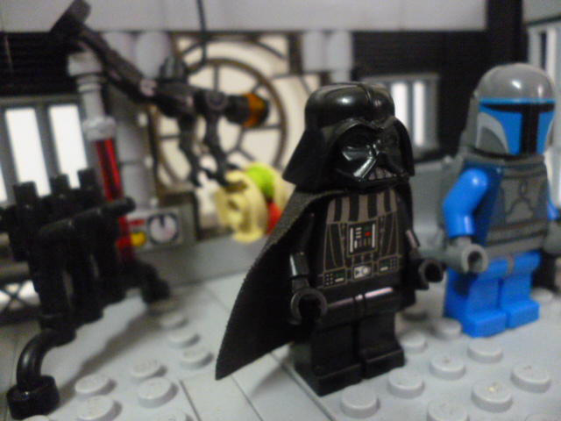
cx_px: 280
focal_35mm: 28
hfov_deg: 63.4
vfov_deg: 49.7
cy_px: 210
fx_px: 454
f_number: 3.1
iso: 1000
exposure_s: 1/8
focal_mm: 5
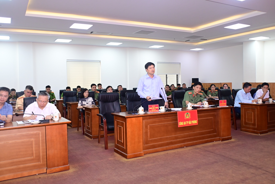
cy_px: 92
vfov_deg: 40.0
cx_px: 138
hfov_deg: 57.2
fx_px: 252
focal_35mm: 33
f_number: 4
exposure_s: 1/200
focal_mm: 22
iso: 1600
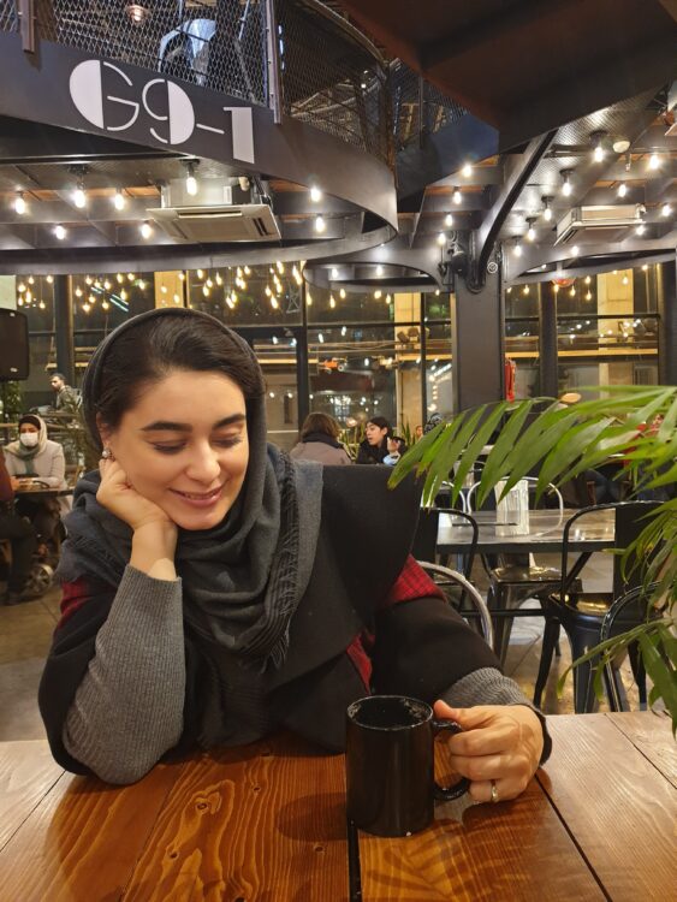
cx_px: 338
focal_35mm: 26
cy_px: 451
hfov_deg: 53.1
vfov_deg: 67.3
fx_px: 678
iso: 320
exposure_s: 1/14
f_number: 1.5
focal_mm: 4.3
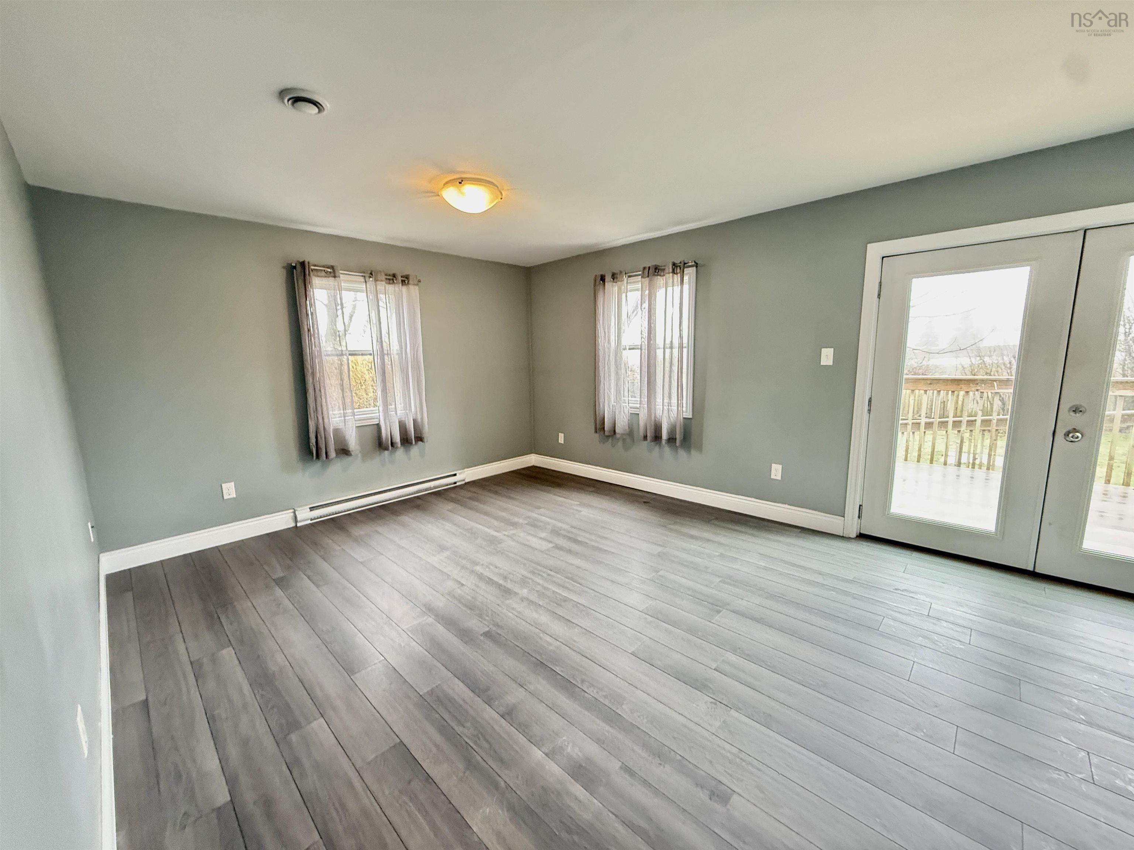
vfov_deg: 85.7
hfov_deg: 102.1
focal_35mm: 14
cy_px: 425
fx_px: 459
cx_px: 567
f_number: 2.2
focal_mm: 2.22
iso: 640
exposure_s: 1/60
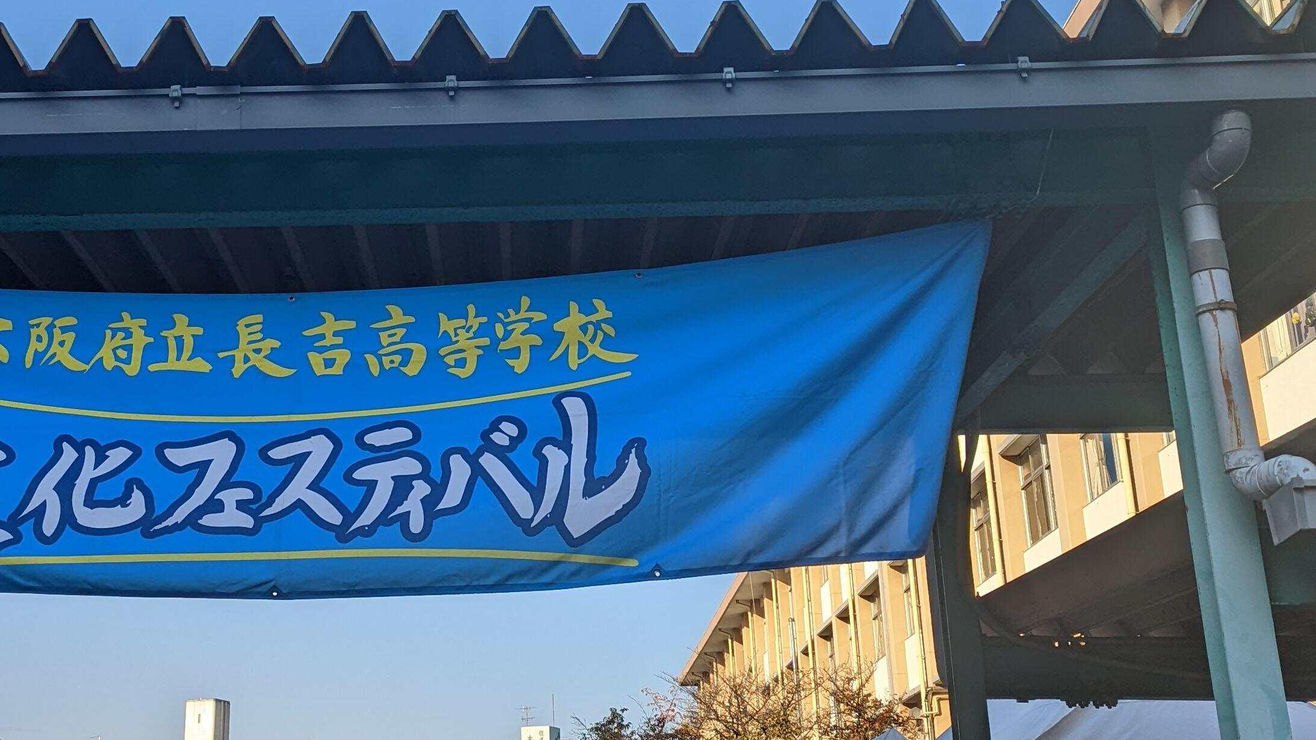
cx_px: 391
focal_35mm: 49
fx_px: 1710
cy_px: 302
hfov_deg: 41.3
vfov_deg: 24.4
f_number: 1.85
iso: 33
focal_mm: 6.81
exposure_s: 1/1110
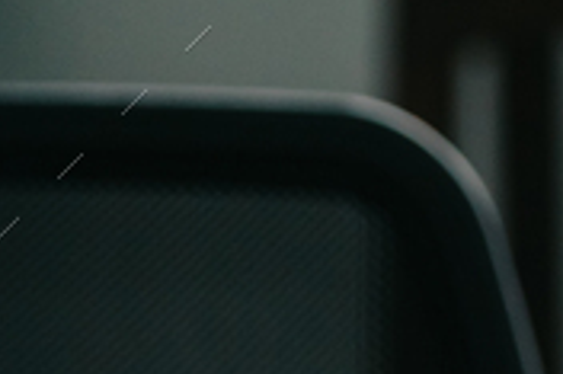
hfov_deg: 4.8
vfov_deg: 3.2
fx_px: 6687
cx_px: 854
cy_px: 780
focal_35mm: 428
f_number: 3.2
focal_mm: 85
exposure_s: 1/4000
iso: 800
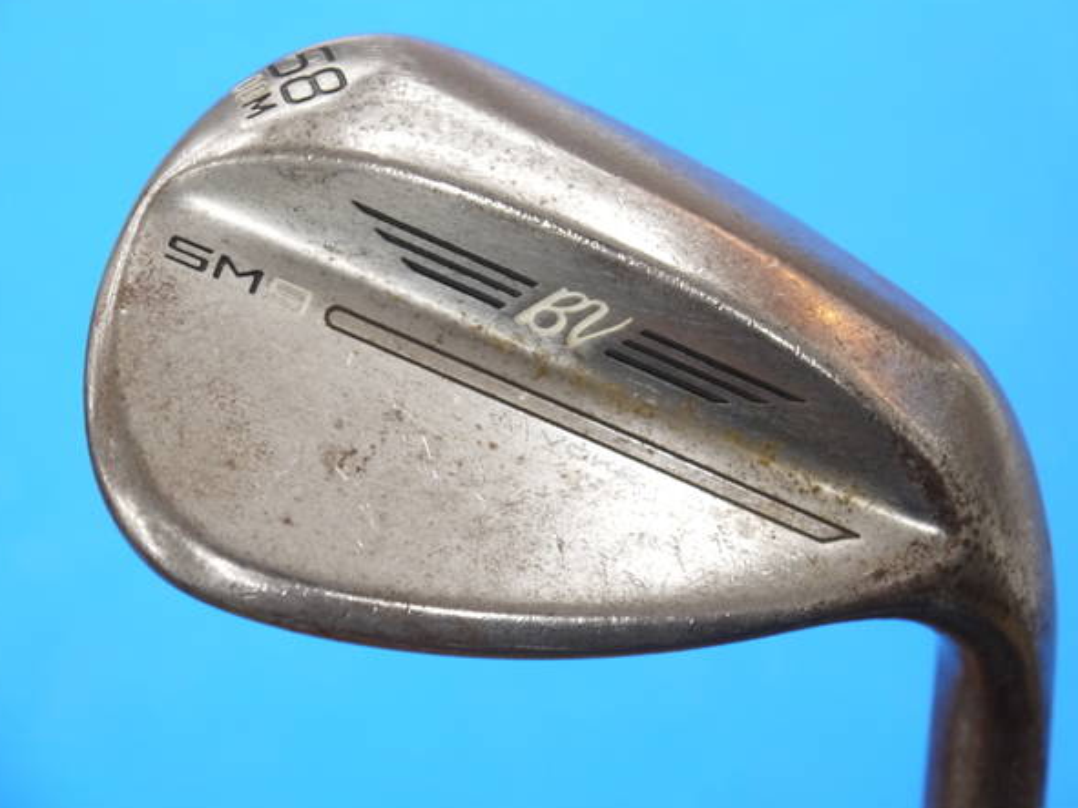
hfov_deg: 21.5
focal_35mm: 91
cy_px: 383
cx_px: 556
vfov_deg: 16.2
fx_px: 2833
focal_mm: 42
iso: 800
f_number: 5.6
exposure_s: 1/80
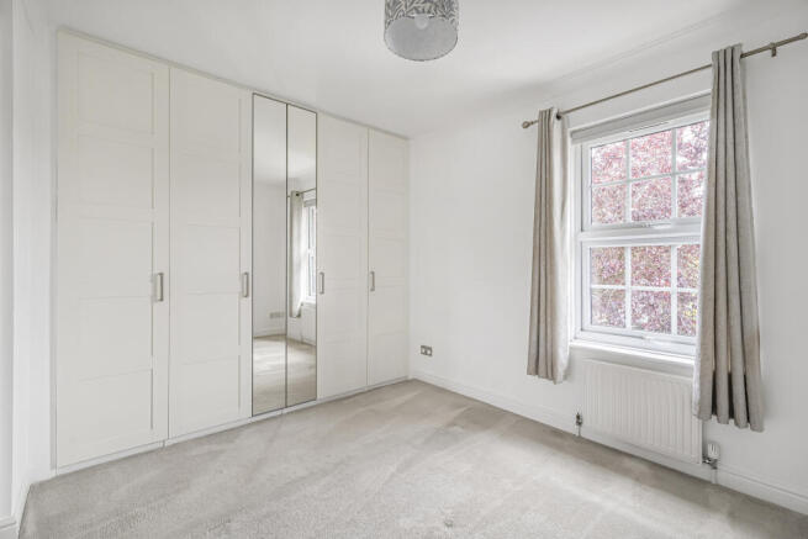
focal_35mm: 16
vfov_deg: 73.8
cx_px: 404
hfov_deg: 96.7
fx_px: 359
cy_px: 270
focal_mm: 16
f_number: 9
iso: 800
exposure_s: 1/15
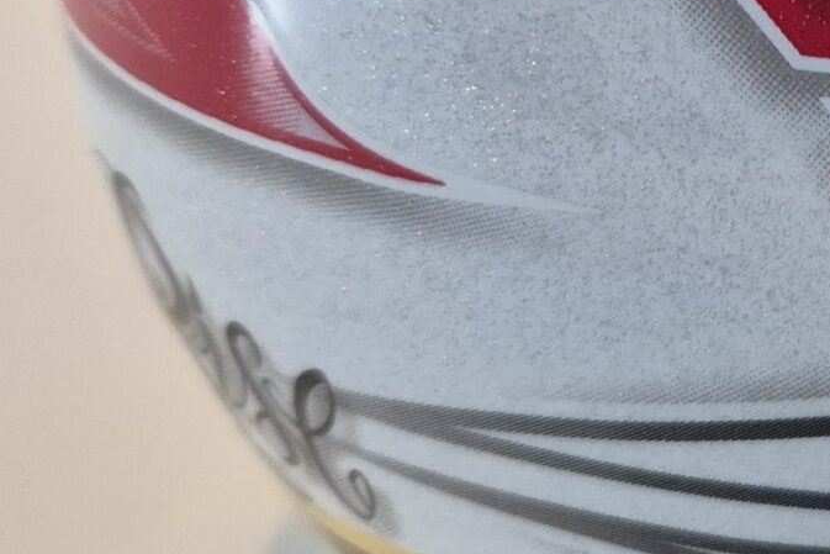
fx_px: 2098
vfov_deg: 14.6
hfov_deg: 19.7
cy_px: -97
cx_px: 1214
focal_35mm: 91
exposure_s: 1/100
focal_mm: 5.4
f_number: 1.8
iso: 800
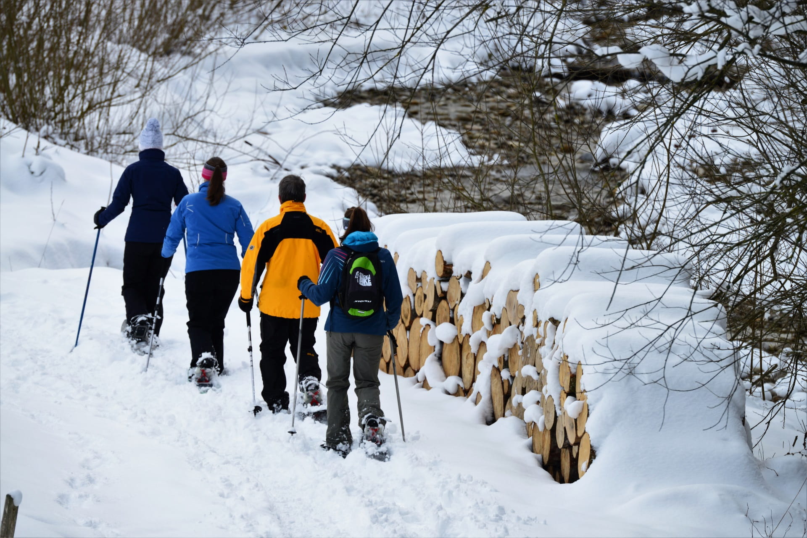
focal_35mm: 350
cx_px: 404
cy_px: 269
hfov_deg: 5.9
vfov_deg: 3.9
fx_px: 7847
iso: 400
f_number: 9
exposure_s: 1/320
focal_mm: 350
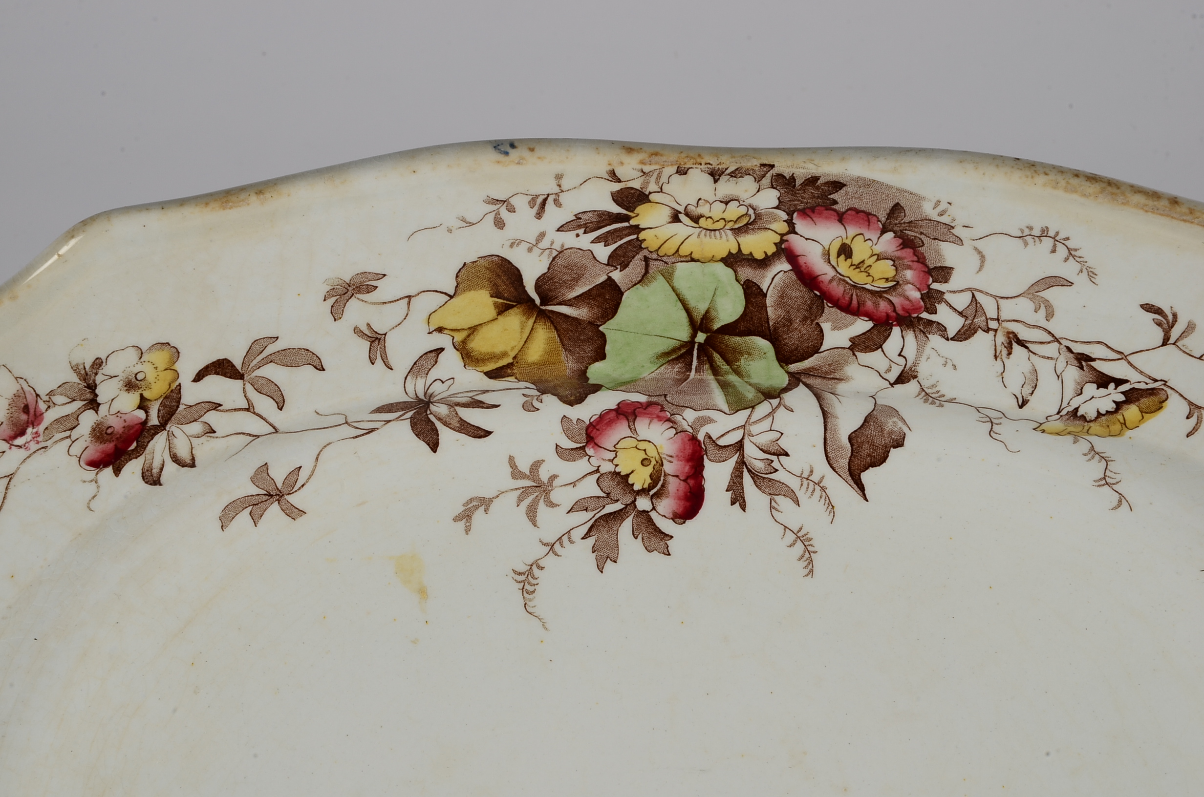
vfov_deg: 10.7
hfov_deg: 16.1
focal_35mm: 128
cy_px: 398
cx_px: 602
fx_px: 4255
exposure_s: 1/125
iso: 100
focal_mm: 85
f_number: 22
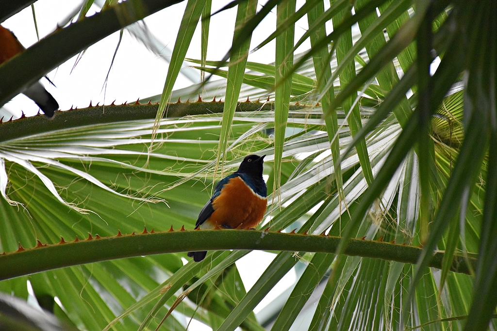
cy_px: 166
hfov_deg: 9.8
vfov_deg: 6.5
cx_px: 248
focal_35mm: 210
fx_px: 2899
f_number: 5.6
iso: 3600
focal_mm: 140
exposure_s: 1/500
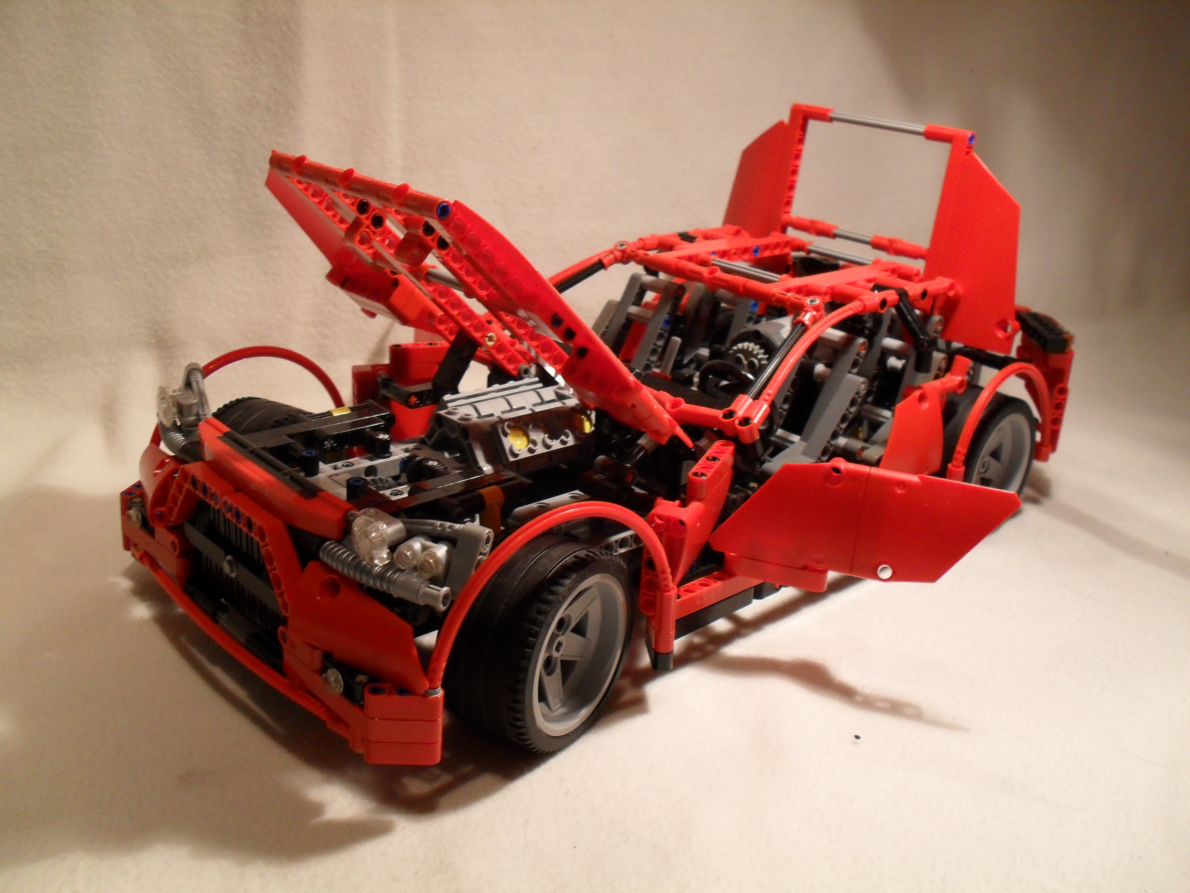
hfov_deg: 52.6
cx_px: 595
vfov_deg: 40.7
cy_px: 446
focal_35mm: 35
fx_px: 1203
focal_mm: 6.3
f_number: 3.2
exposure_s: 1/20
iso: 200
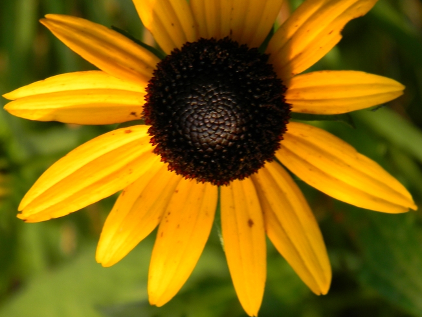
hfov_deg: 12.0
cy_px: 127
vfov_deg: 9.0
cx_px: 247
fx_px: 2011
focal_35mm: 165
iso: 80
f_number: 4.7
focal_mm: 19
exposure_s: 1/58.2
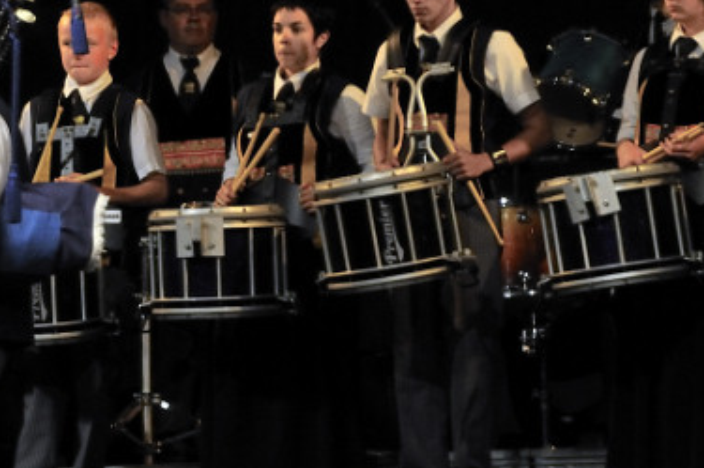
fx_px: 6647
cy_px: 98
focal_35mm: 340
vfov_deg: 4.0
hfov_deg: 6.0
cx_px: -17
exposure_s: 1/100
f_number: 5.6
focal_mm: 85
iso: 1000
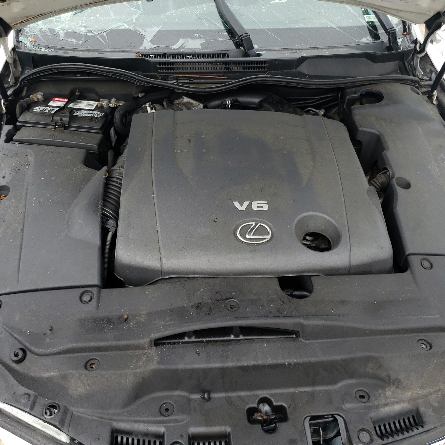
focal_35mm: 31
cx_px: 216
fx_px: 451
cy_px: 223
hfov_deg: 52.5
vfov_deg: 52.5
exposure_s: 1/145
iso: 50
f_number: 1.5
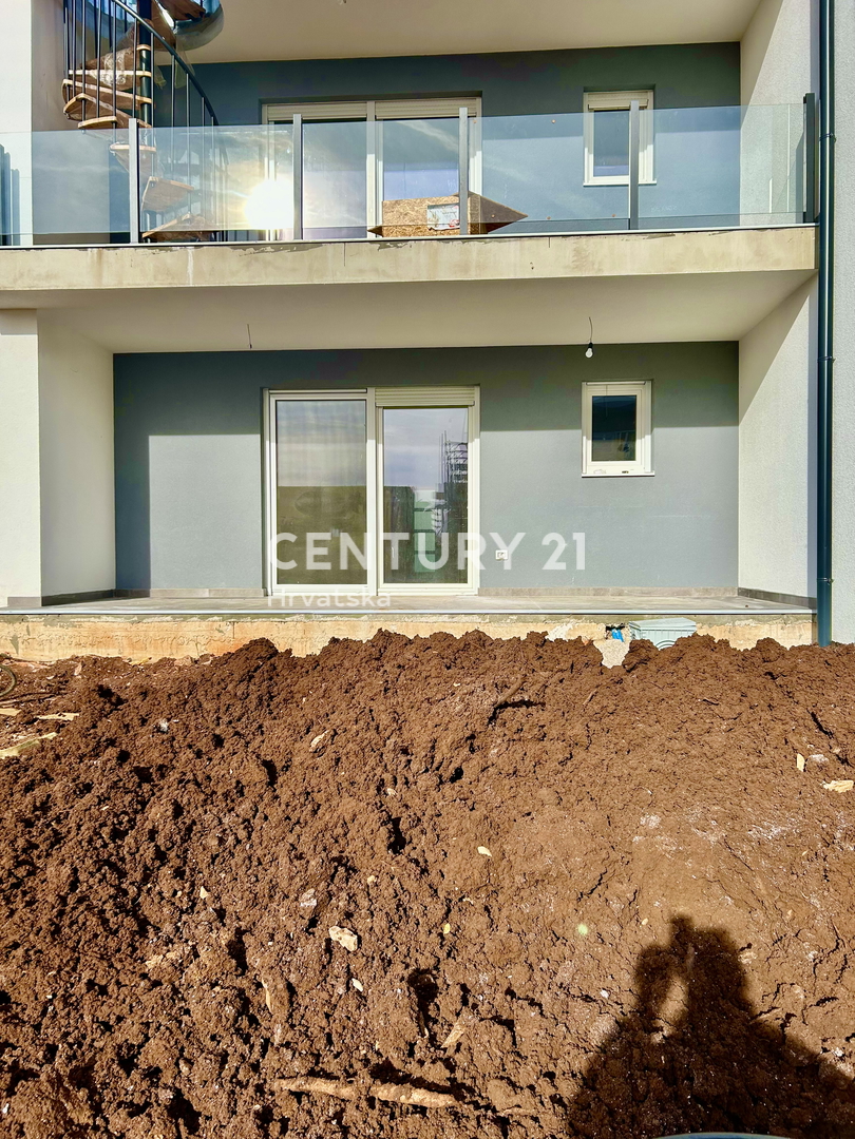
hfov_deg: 53.1
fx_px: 856
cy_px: 570
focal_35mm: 26
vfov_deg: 67.3
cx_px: 428
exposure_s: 1/4115
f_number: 1.5
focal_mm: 5.7
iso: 50
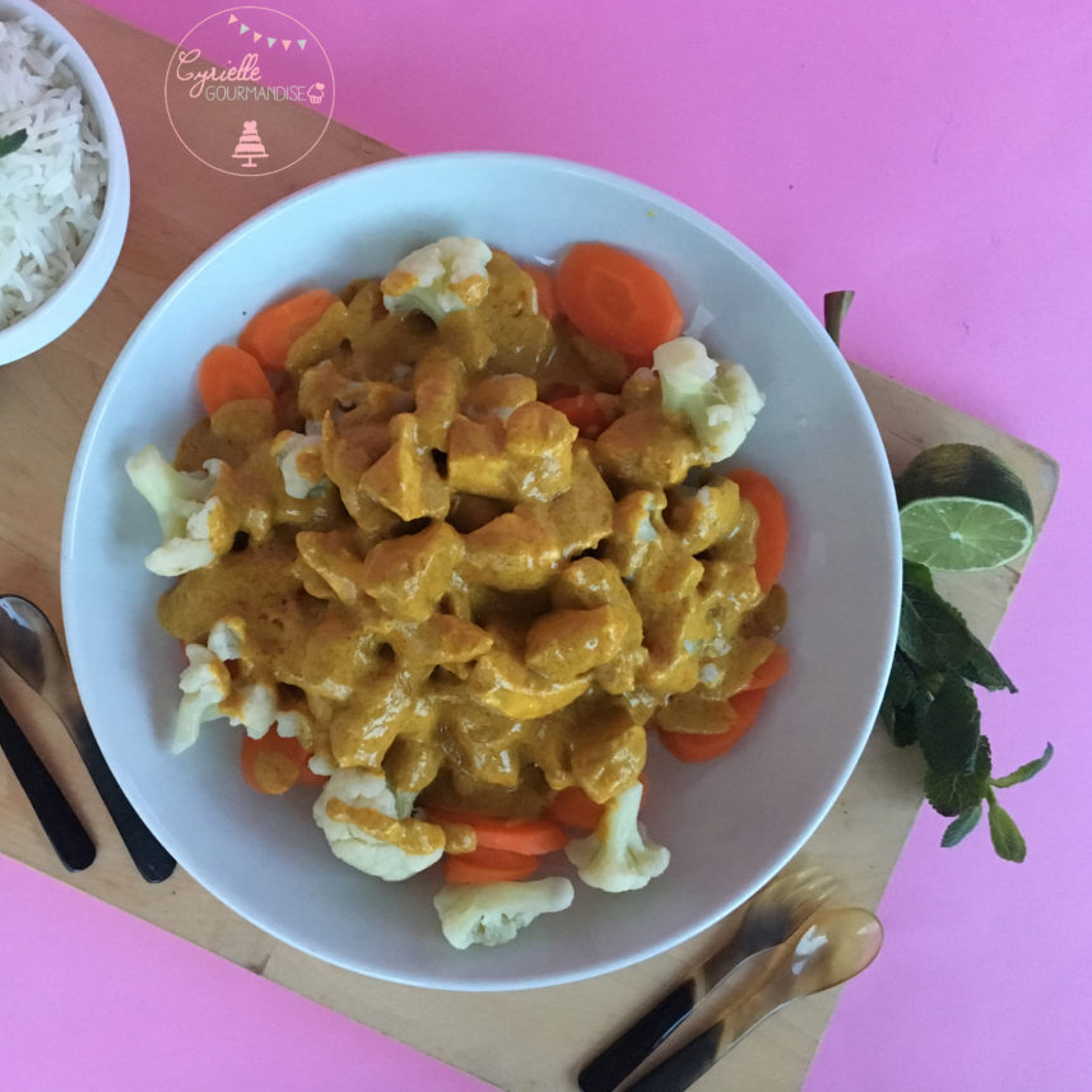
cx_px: 387
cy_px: 536
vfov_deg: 47.2
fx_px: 1249
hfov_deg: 46.7
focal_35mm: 35
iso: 320
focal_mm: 4.15
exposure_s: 1/17
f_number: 2.2
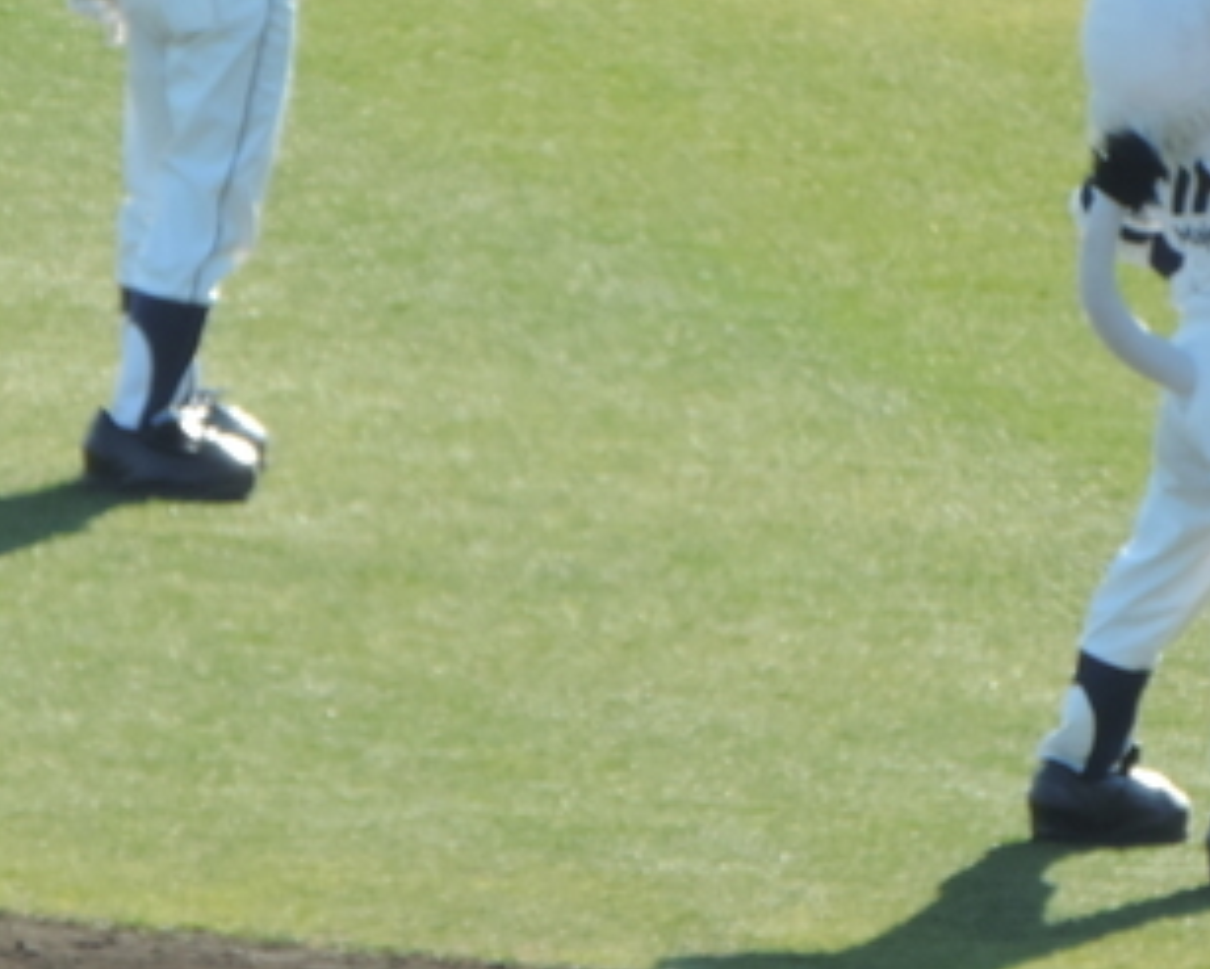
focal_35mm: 1195
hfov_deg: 1.6
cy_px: 130
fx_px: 42822
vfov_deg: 1.3
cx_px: 847
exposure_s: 1/250
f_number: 4.9
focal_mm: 83.8
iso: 125
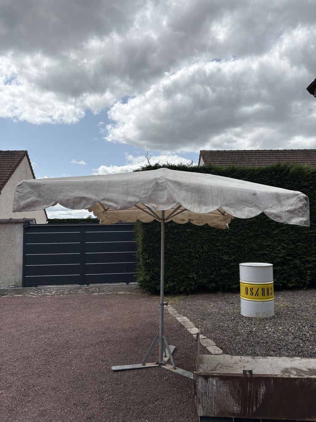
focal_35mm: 26
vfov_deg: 67.3
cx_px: 158
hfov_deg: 53.1
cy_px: 211
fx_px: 316
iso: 50
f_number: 1.6
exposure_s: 1/5348
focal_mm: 5.96
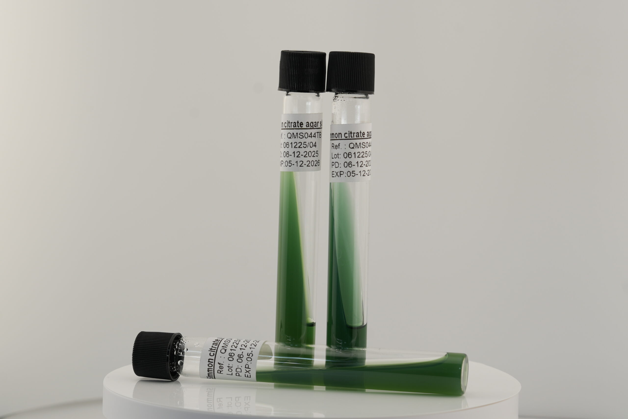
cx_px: 314
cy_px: 210
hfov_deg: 19.8
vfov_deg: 13.3
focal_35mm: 103
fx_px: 1797
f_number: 8
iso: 100
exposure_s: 1/125
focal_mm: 69
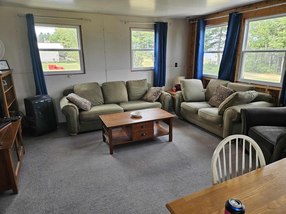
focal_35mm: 23
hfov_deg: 73.9
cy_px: 107
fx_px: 190
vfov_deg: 58.9
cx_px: 143
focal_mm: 5.4
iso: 64
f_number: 1.8
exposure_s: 1/120
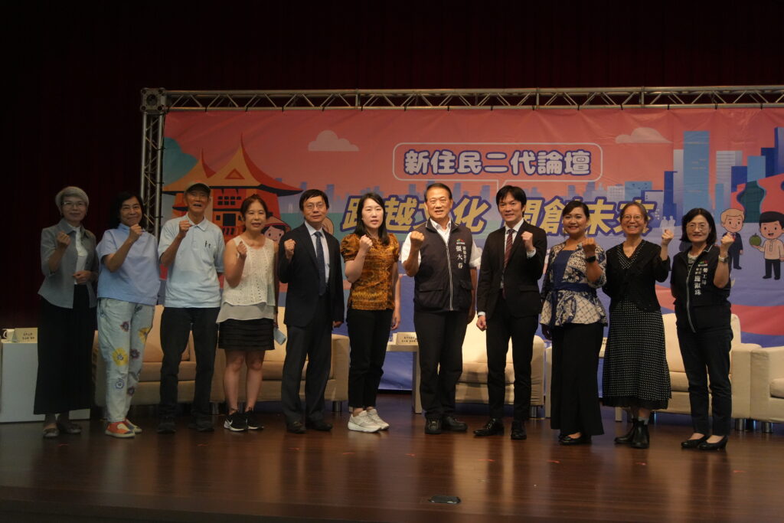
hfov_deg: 47.9
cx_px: 392
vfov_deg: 33.0
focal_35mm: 40
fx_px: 882
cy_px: 262
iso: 3200
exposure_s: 1/160
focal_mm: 27
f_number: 4.5
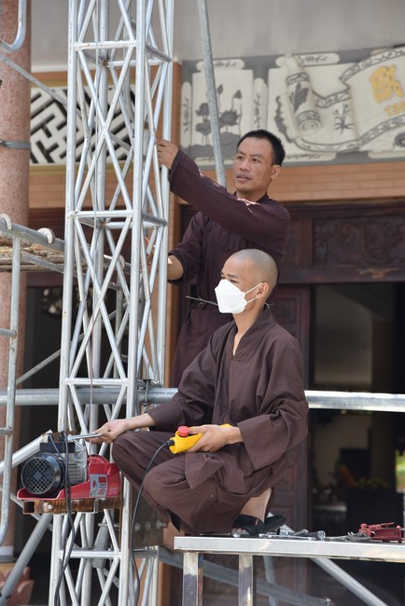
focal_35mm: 105
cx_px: 202
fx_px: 1770
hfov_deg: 13.1
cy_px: 303
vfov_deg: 19.4
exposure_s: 1/125
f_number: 5.6
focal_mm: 105
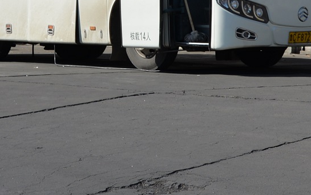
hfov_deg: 12.0
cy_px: -129
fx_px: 1475
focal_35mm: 174
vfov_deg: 7.4
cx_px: 161
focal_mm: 31
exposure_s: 1/250
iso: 100
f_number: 8
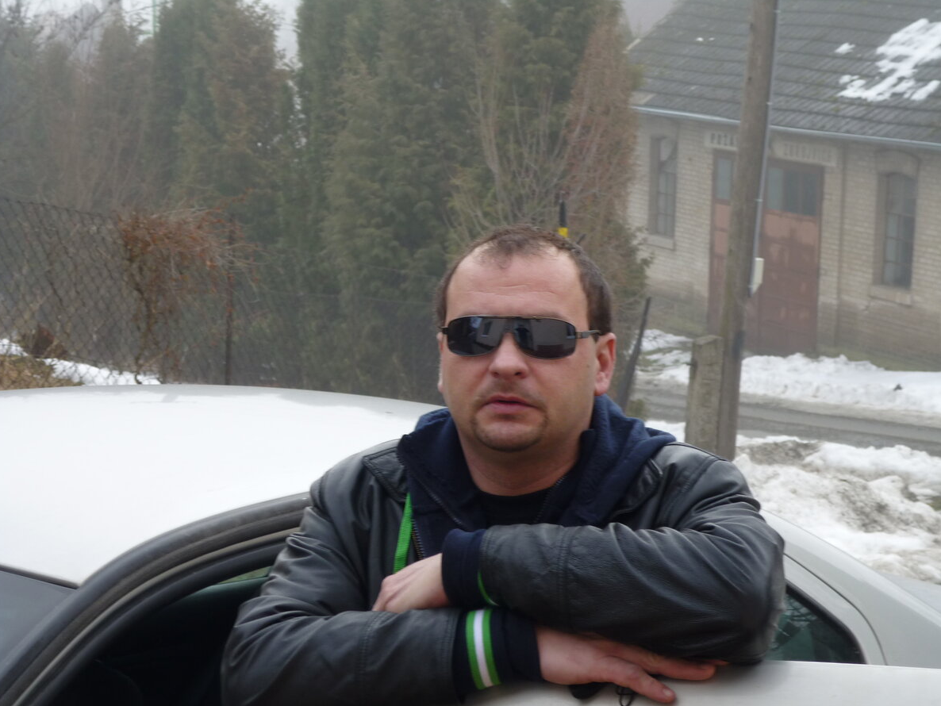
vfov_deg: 17.0
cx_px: 467
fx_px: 2365
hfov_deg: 22.5
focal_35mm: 87
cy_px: 353
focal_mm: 14.2
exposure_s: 1/100
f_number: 4.4
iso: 80
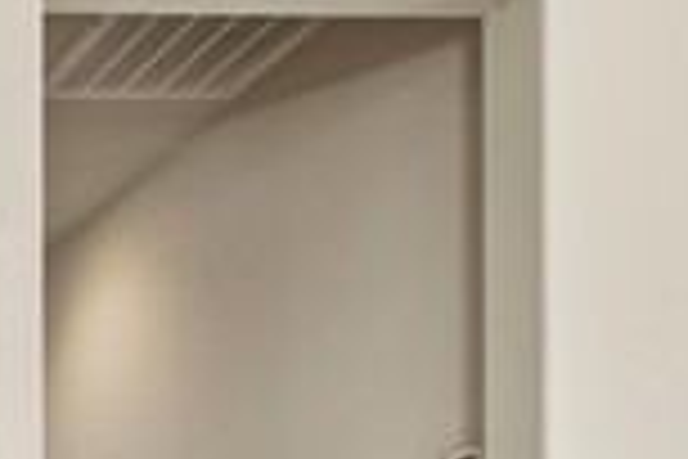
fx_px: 1280
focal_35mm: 67
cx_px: -454
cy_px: 664
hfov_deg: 22.2
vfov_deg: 18.3
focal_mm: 16
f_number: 6.3
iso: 125
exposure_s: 1/1.25
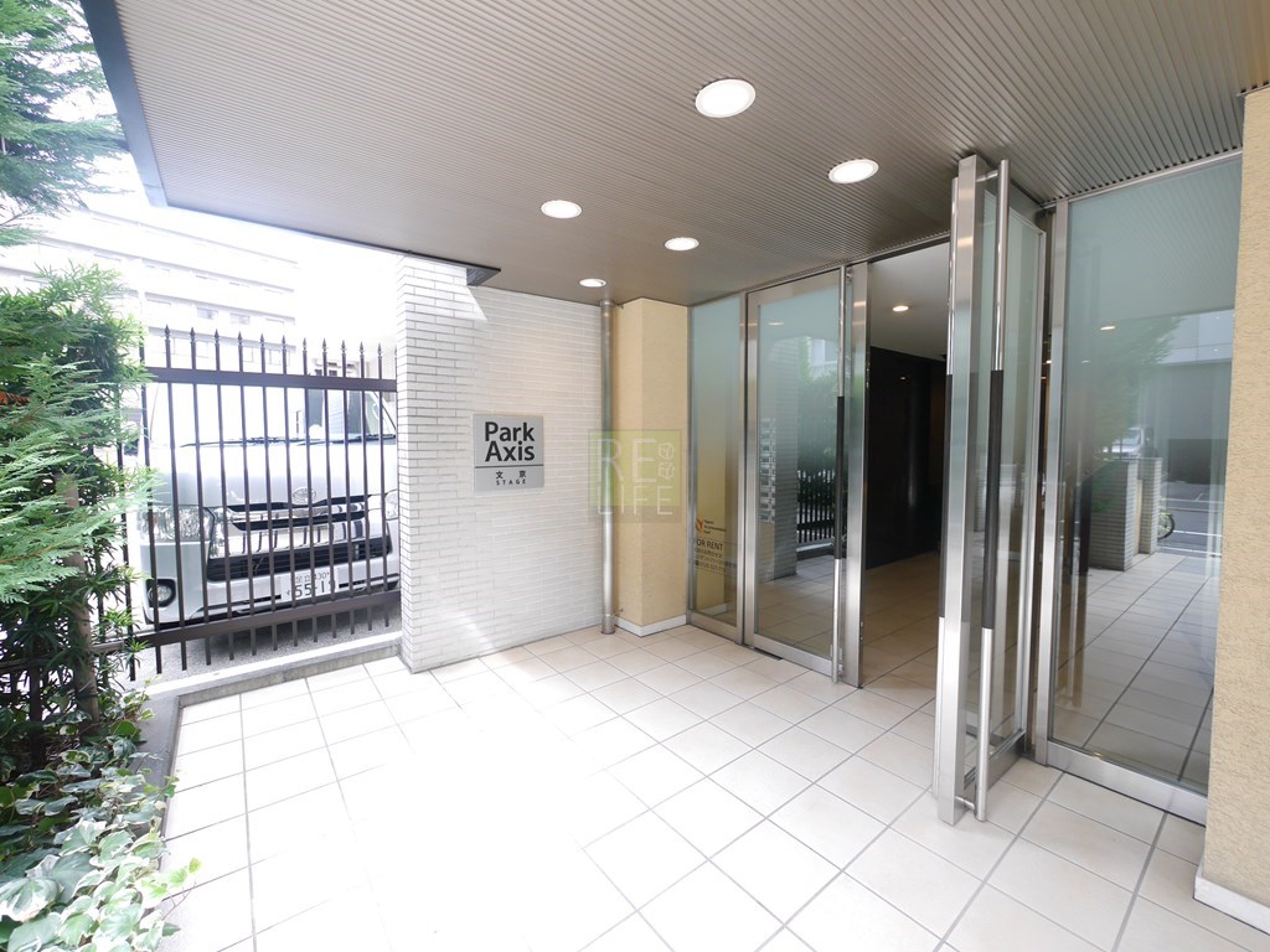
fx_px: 514
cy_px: 476
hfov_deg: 102.1
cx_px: 635
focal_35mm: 14
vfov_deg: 85.7
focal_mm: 7
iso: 400
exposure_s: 1/60
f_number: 4
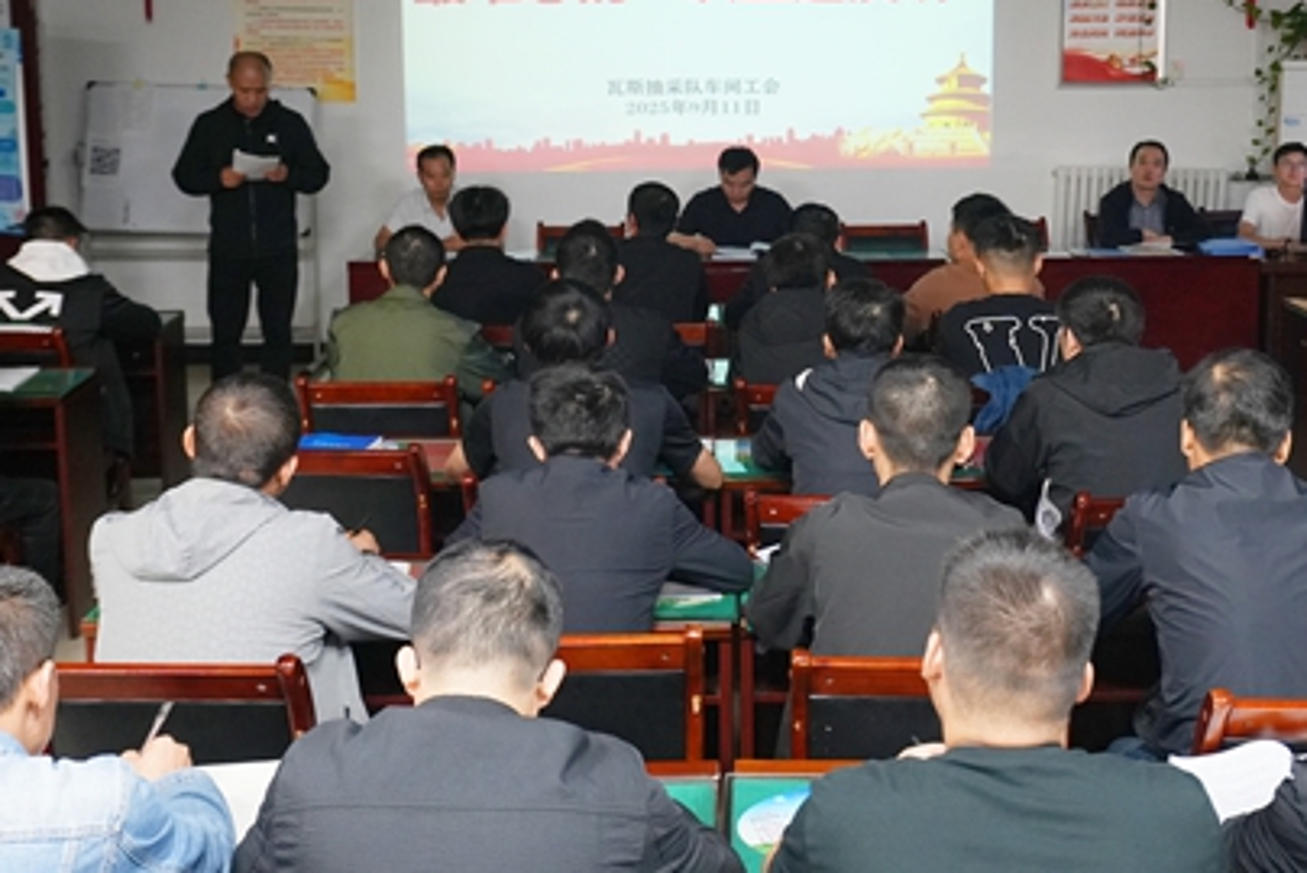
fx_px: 1671
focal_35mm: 46
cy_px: 275
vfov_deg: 29.0
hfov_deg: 42.7
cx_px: 721
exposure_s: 1/60
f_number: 4
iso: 2500
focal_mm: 31
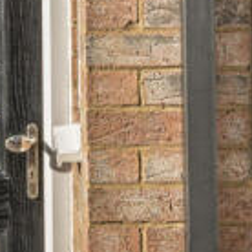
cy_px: -37
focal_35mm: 145
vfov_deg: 11.8
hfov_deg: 11.9
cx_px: 17
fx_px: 1194
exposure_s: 1/3200
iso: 400
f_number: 4
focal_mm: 24
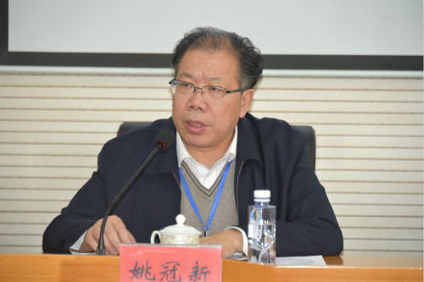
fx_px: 2237
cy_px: 141
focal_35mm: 190
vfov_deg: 7.2
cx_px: 212
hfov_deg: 10.8
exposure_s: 1/60
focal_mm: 190
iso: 2200
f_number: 5.6
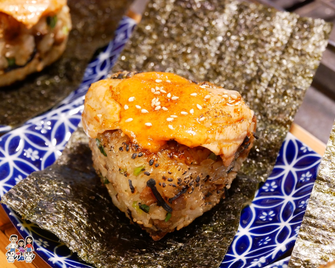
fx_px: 952
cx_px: 176
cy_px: 134
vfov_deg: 16.0
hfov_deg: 20.0
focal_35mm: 96
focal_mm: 46
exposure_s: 1/60
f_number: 4.9
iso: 3200
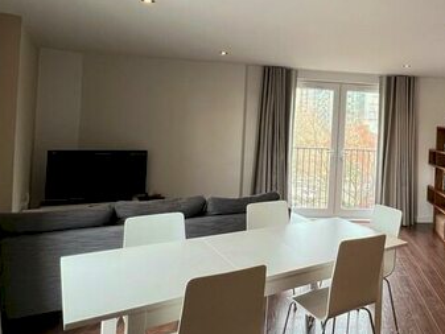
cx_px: 378
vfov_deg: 50.9
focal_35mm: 27
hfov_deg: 58.4
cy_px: 127
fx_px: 347
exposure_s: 1/50
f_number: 1.8
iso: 160
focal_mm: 1.57
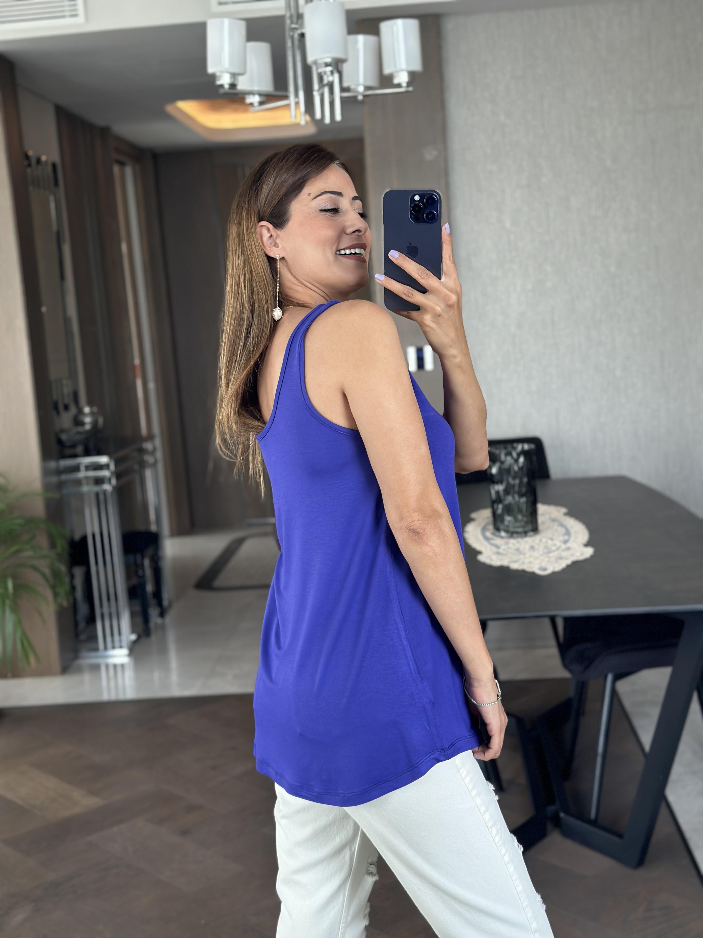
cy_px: 469
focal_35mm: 48
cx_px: 352
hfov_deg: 30.3
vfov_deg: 39.7
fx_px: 1300
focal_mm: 6.86
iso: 125
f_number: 1.78
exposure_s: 1/60
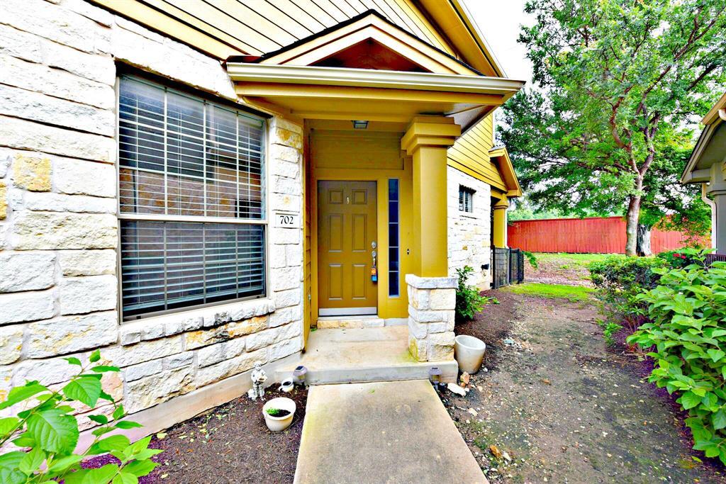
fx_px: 282
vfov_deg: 81.2
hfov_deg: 104.2
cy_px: 242
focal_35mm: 14
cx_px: 363
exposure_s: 1/200
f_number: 7.1
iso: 400
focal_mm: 14
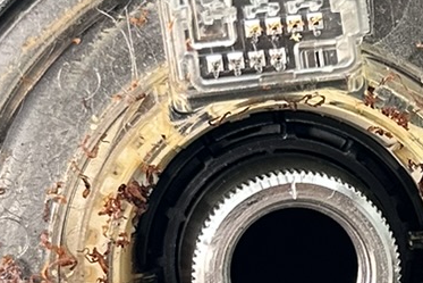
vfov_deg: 9.9
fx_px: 1610
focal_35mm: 137
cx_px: 466
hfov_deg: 14.6
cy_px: 291
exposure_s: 1/121
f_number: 1.78
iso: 160
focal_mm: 6.86
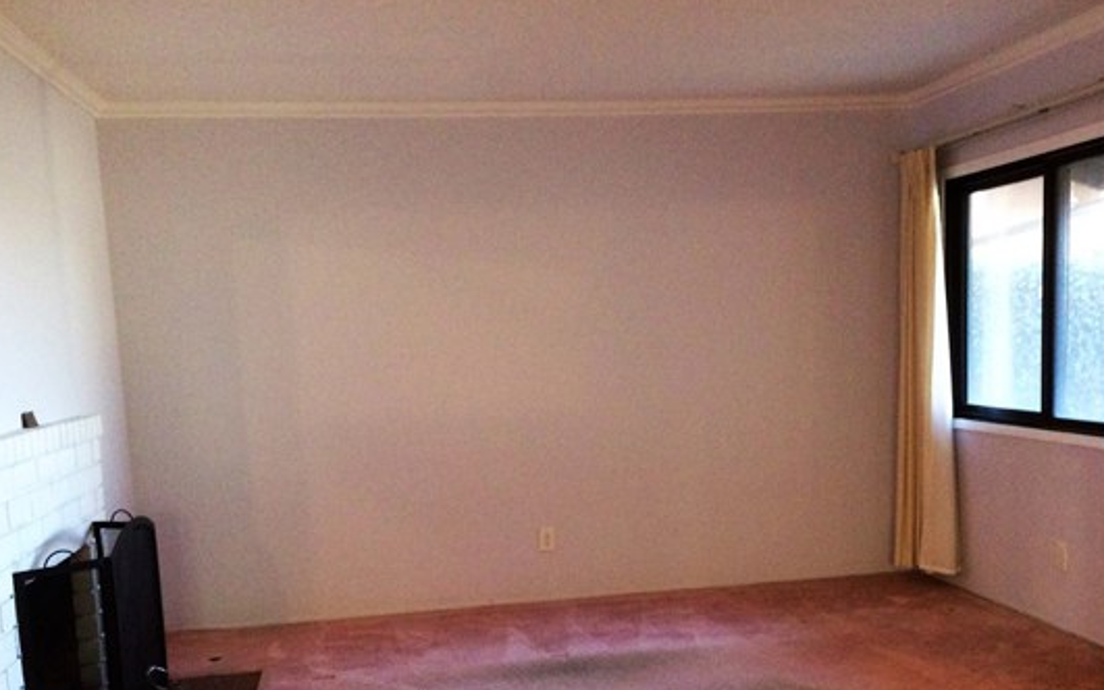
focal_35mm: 37
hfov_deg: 52.6
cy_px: 481
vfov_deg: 34.0
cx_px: 613
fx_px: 1113
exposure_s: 1/30
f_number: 2.2
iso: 320
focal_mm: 4.15
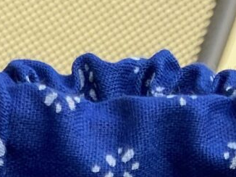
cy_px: 620
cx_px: 100
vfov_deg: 6.0
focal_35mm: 220
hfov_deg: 9.0
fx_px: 1499
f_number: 1.8
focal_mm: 3.99
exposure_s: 1/121
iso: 25
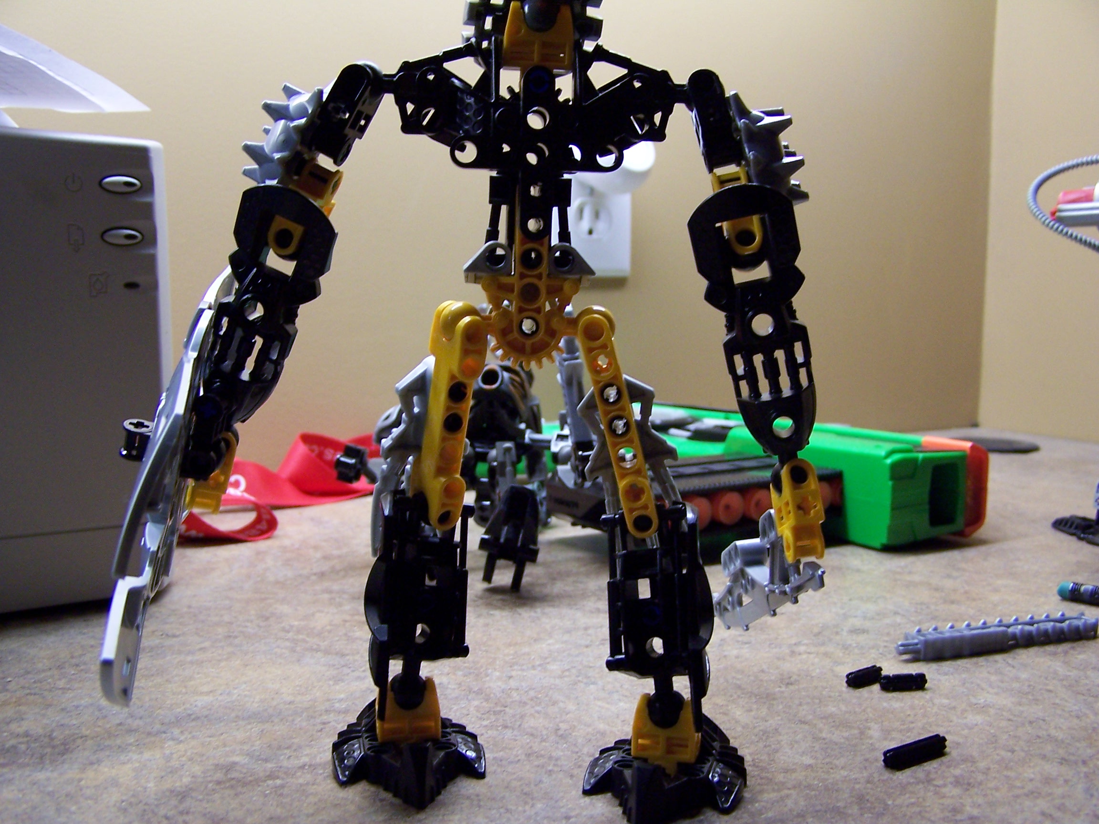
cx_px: 550
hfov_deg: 49.0
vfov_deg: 37.7
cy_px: 412
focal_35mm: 38
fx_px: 1206
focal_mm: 6.3
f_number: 2.8
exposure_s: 1/20
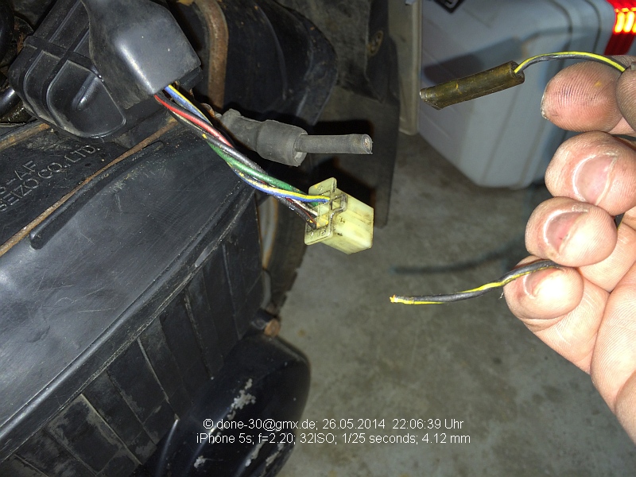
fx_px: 551
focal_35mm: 30
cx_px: 318
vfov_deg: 46.8
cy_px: 238
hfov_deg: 60.0
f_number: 2.2
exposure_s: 1/25
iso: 32
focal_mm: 4.12
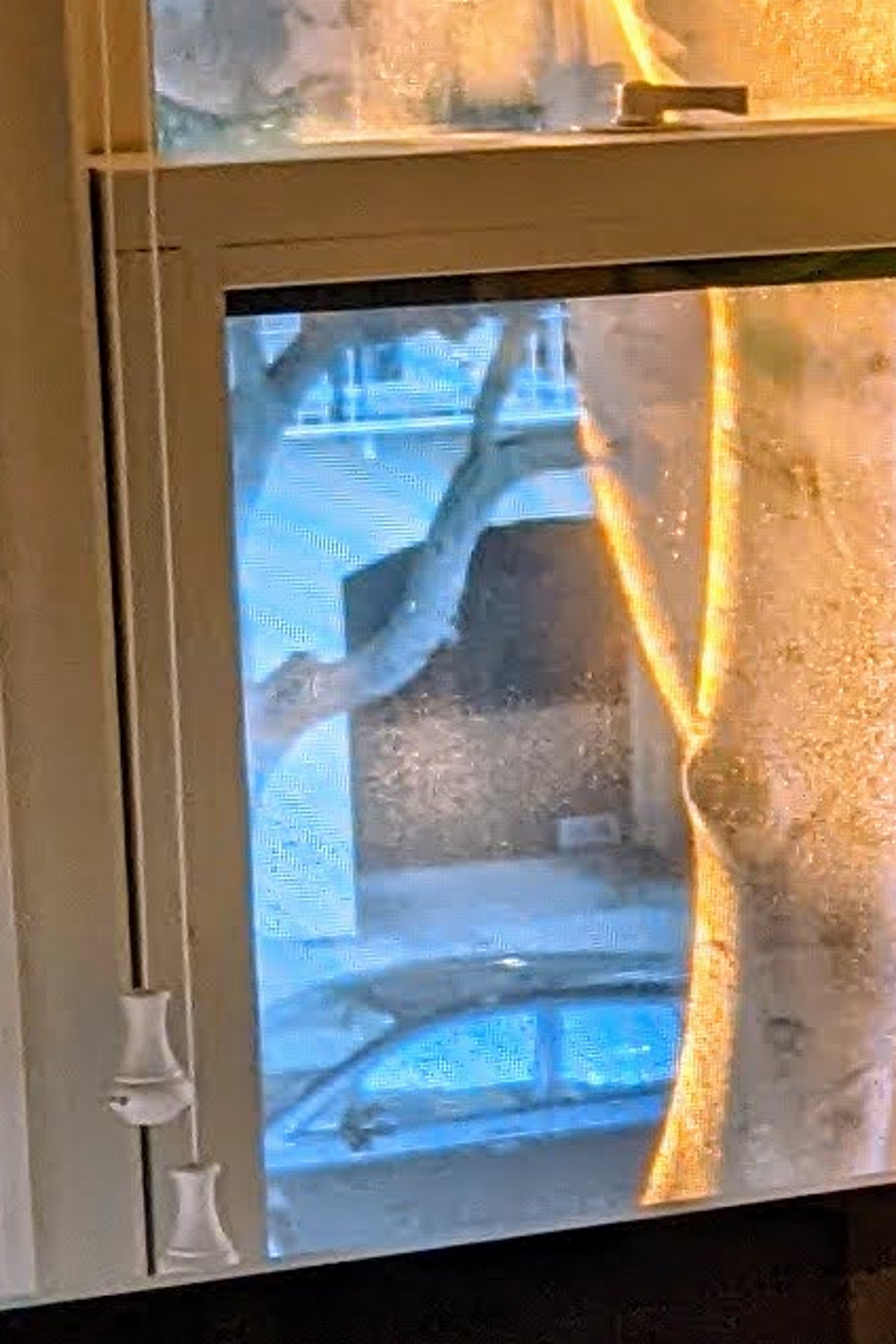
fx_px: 6645
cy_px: 723
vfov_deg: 11.5
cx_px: 2227
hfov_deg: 7.2
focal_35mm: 178
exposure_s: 1/24
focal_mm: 4.38
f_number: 1.73
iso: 81
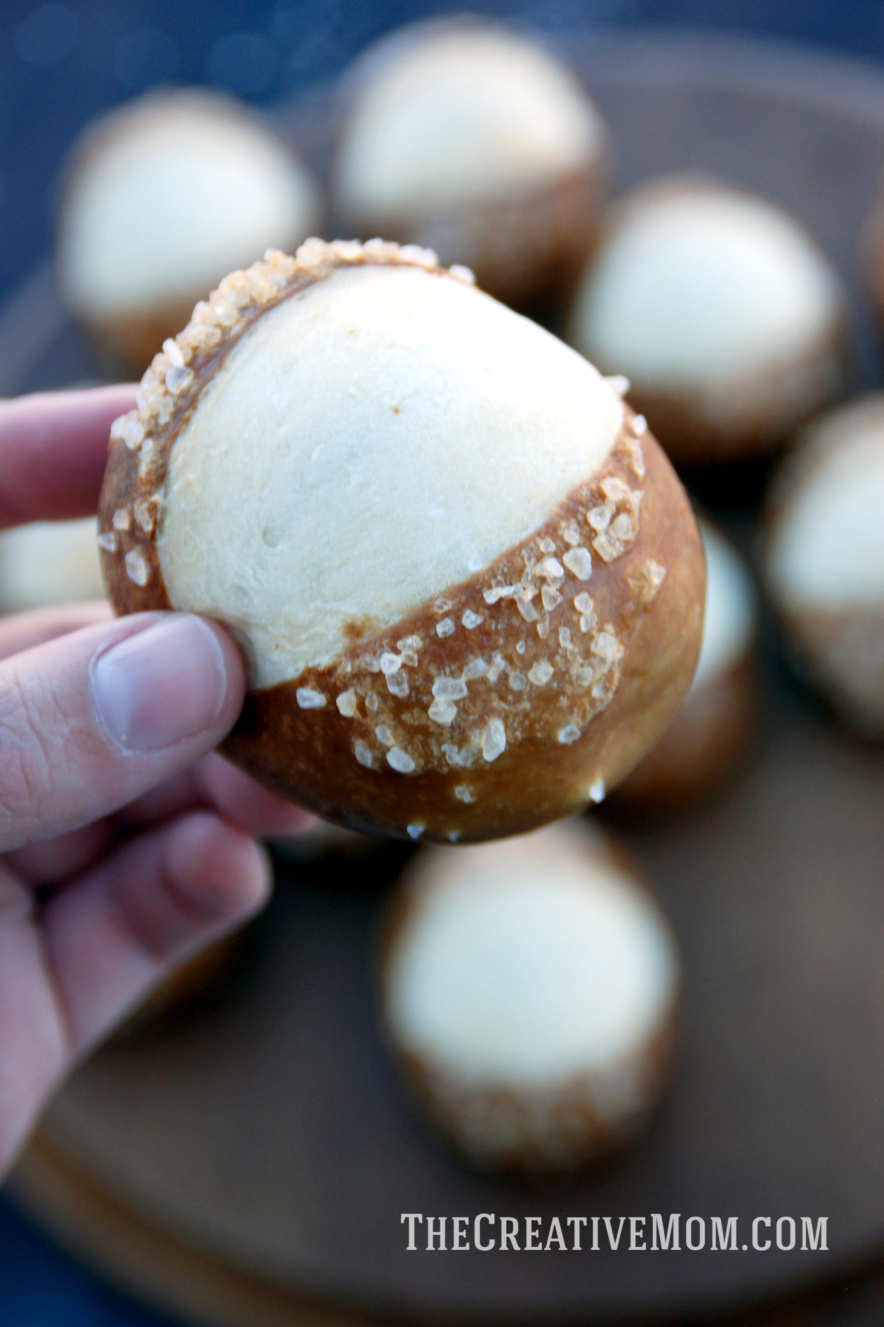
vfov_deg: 21.9
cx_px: 442
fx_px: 3426
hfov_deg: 14.7
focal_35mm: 93
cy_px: 664
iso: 220
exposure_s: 1/125
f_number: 5.3
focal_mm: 62
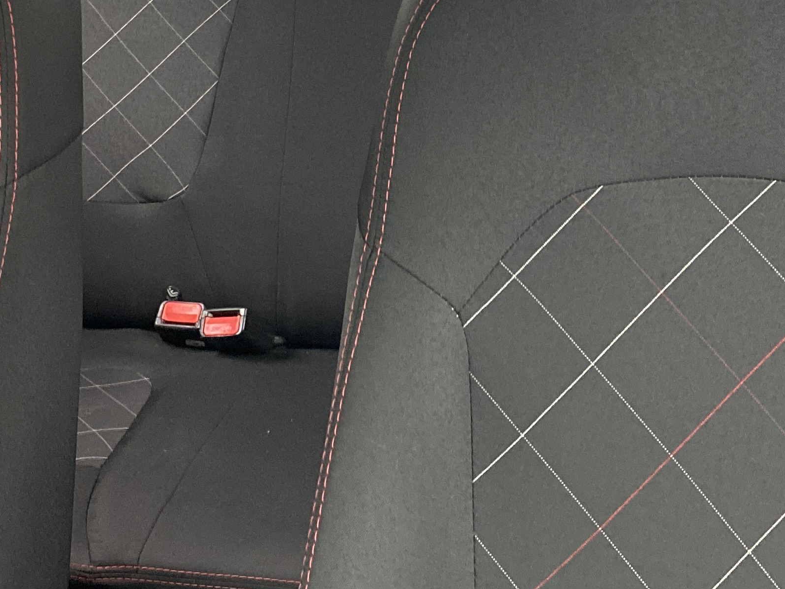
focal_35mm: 66
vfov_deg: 21.4
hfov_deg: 29.4
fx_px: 1497
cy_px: -12
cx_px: 379
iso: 800
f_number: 1.8
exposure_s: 1/30
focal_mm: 4.25
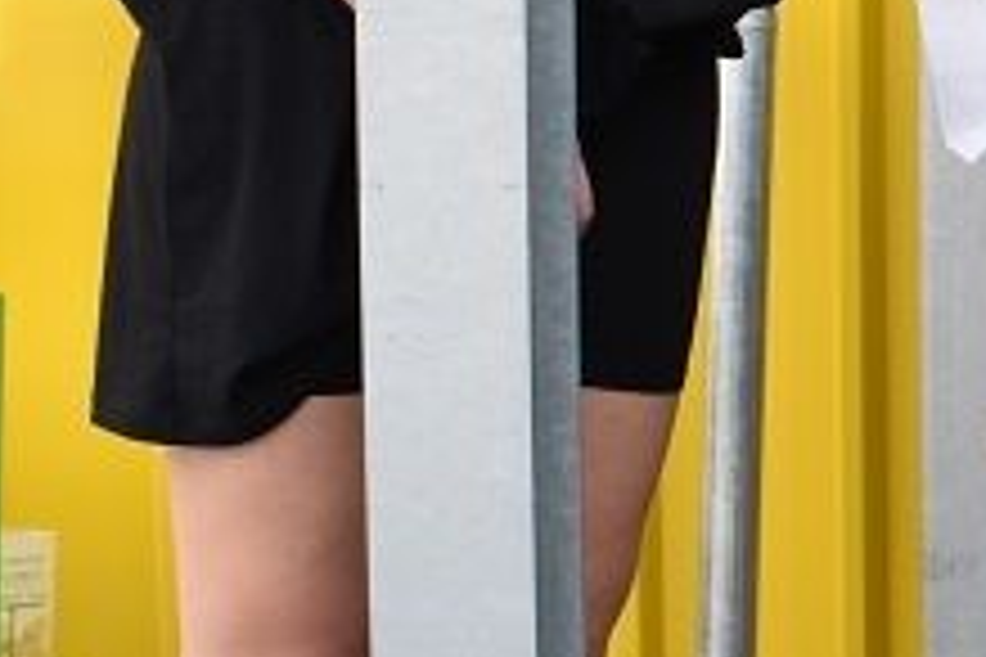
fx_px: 3834
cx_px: 1684
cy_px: 135
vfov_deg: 9.8
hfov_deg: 13.4
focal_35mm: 140
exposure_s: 1/200
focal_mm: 20
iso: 400
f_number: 7.1
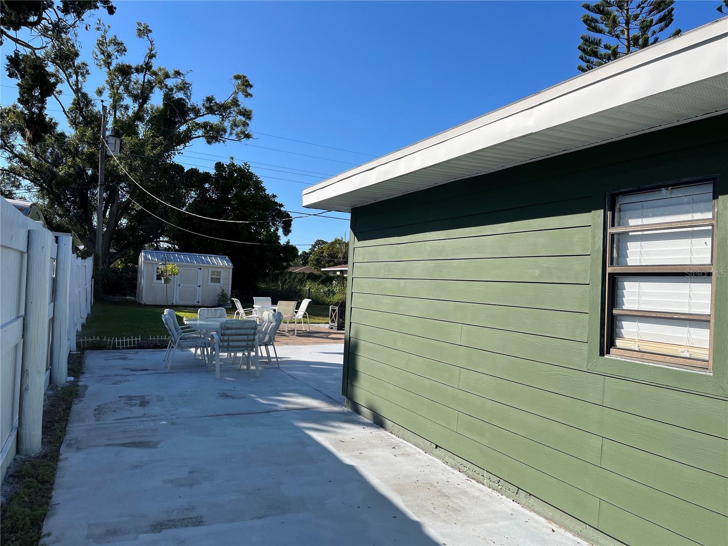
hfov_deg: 67.3
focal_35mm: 26
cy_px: 273
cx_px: 364
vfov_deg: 53.1
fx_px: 547
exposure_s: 1/3745
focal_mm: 5.1
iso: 50
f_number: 1.6
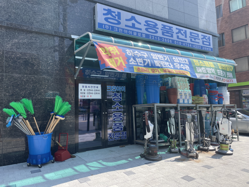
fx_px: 187
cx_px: 124
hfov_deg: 67.3
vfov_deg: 53.1
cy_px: 94
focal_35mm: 26
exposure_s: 1/1511
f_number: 1.6
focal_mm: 4.2
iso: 32
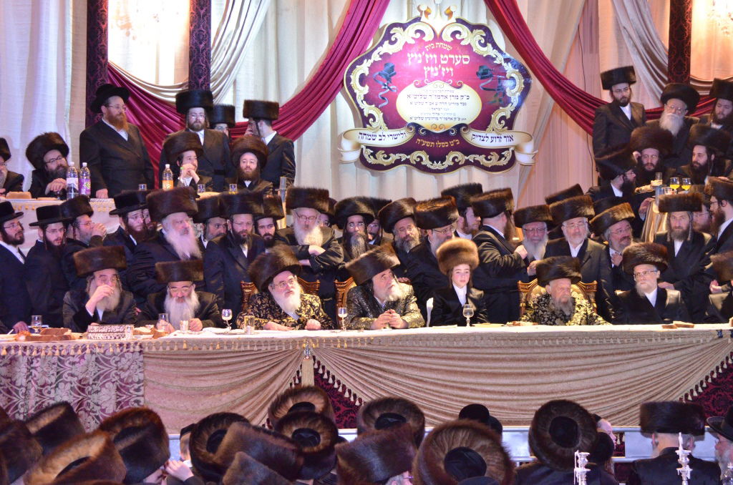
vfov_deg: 20.5
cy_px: 242
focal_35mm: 66
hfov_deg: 30.6
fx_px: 1341
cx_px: 366
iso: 2500
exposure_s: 1/100
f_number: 5
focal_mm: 44
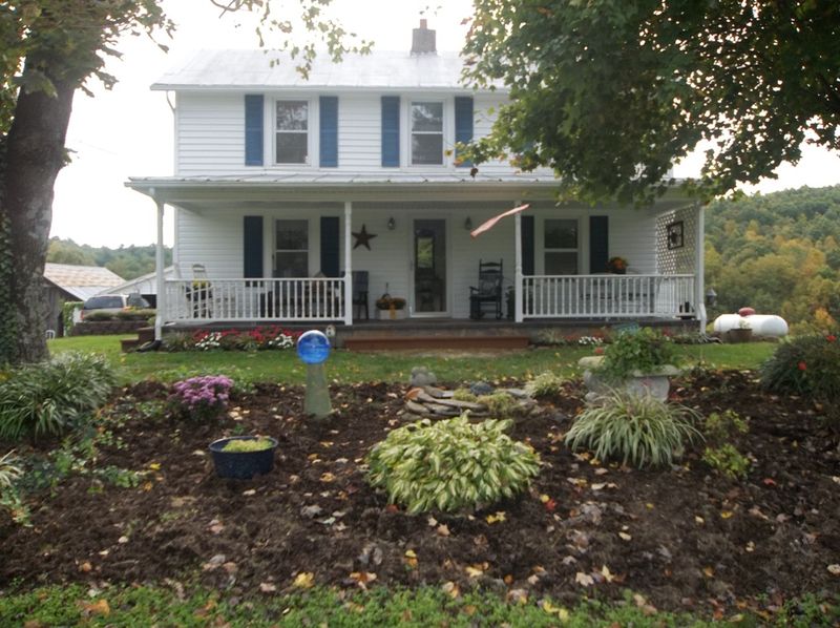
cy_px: 314
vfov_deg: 51.3
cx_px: 420
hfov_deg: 65.4
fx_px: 654
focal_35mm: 27
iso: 80
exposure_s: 1/320
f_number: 3.5
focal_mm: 4.9
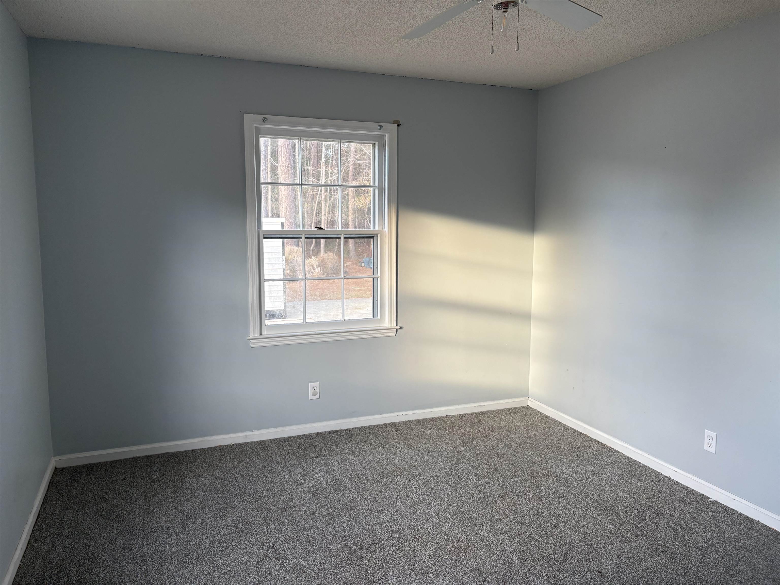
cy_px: 292
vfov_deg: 53.1
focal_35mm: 26
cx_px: 390
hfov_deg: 67.3
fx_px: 586
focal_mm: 5.96
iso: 125
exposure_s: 1/100
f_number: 1.6
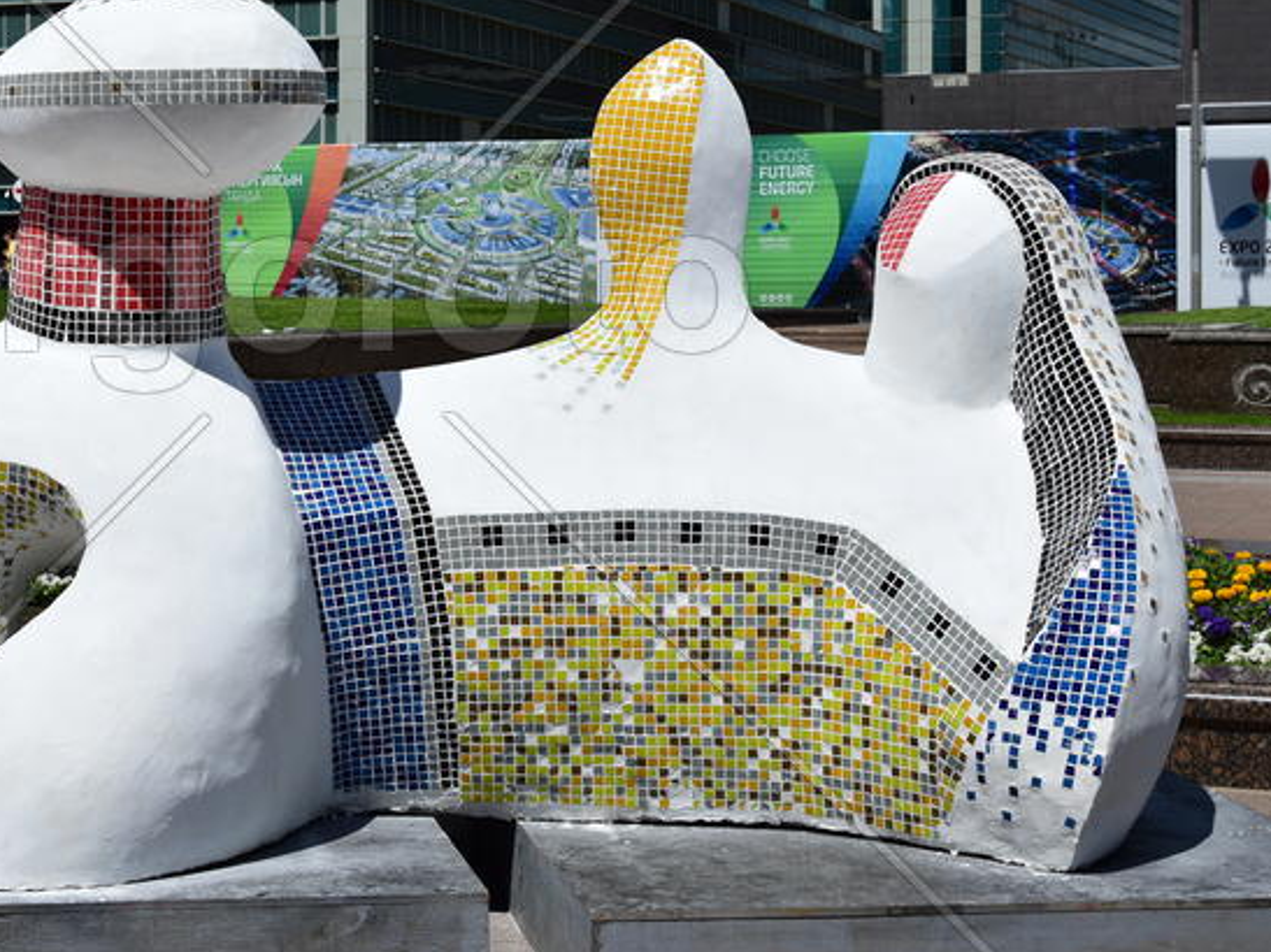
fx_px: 2863
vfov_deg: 18.8
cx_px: 328
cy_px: 295
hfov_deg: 24.8
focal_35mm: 78
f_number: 9
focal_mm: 34
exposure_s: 1/500
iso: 100
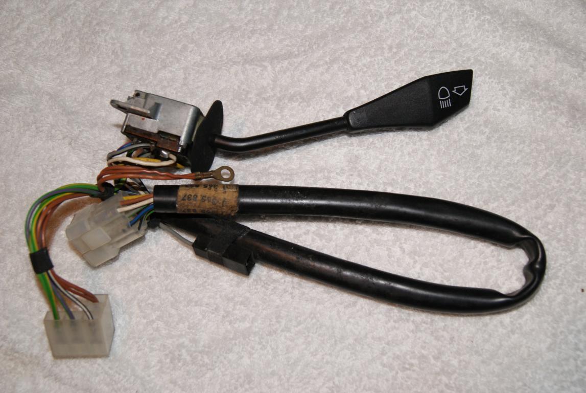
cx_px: 293
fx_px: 685
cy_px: 196
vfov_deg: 32.0
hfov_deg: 46.3
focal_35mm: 42
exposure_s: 1/60
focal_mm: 28
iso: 400
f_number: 5.6
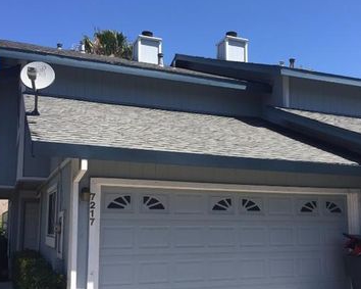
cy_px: 172
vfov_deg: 37.2
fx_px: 427
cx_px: 182
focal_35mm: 40
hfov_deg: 45.8
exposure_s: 1/1364
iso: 32
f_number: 2.2
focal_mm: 4.15
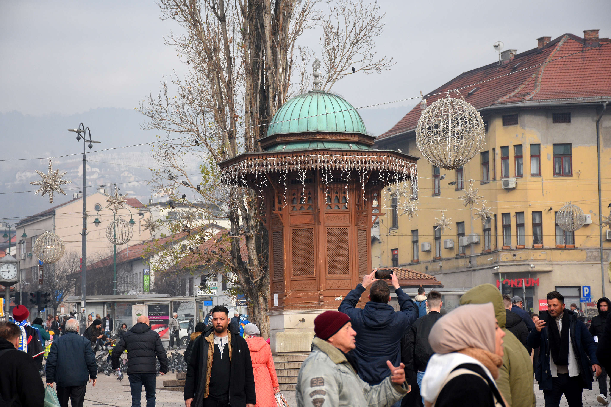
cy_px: 204
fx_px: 1782
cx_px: 306
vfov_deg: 13.0
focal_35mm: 105
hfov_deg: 19.5
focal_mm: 70
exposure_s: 1/2000
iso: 800
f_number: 5
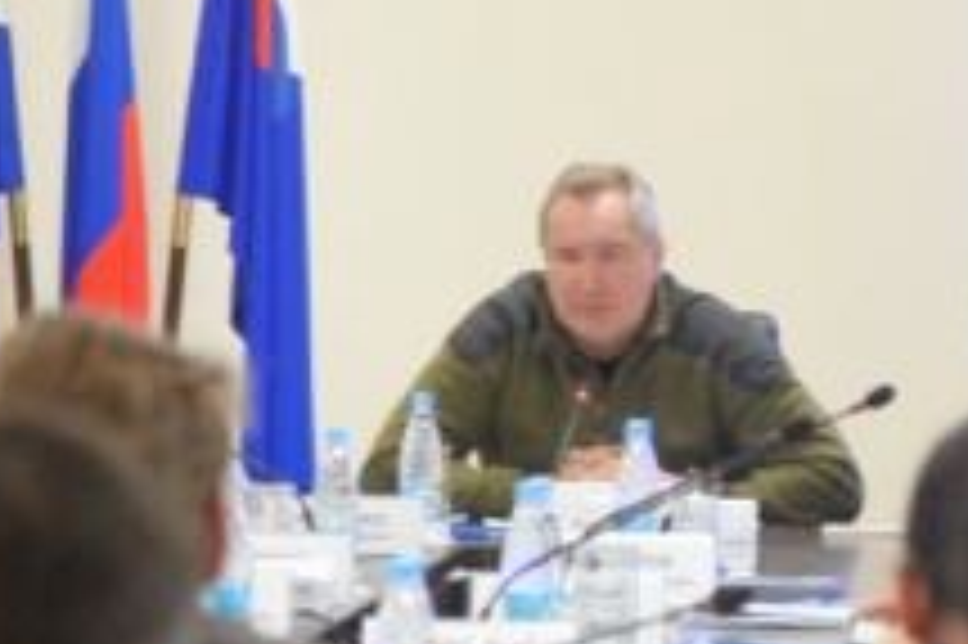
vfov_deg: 4.3
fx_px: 8544
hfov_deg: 6.5
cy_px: 322
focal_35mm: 318
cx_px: 608
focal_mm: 105
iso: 6400
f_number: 4
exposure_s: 1/250
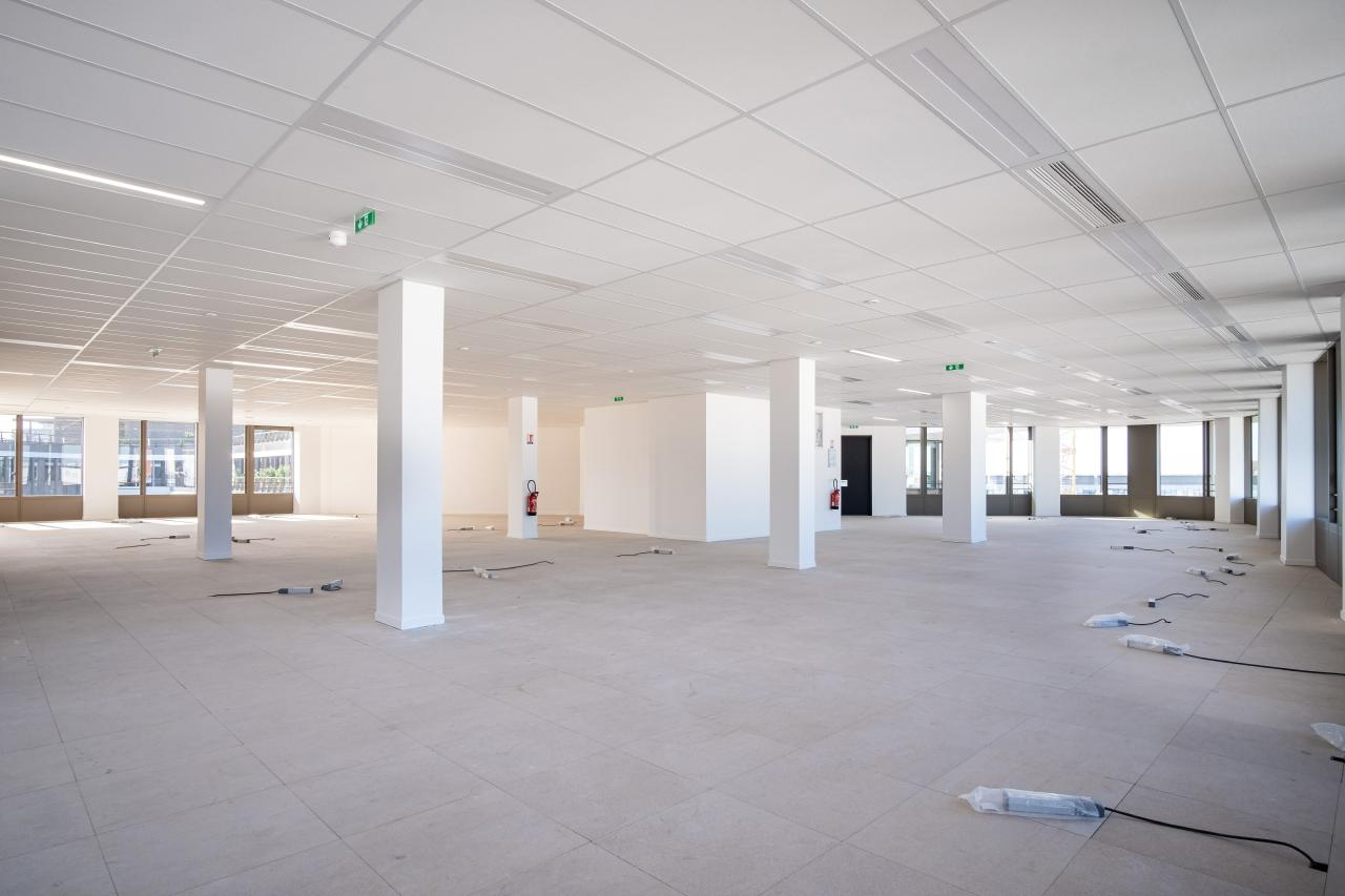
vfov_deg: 67.4
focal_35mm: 18
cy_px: 448
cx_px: 672
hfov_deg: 90.0
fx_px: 672
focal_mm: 12
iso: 200
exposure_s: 1/30
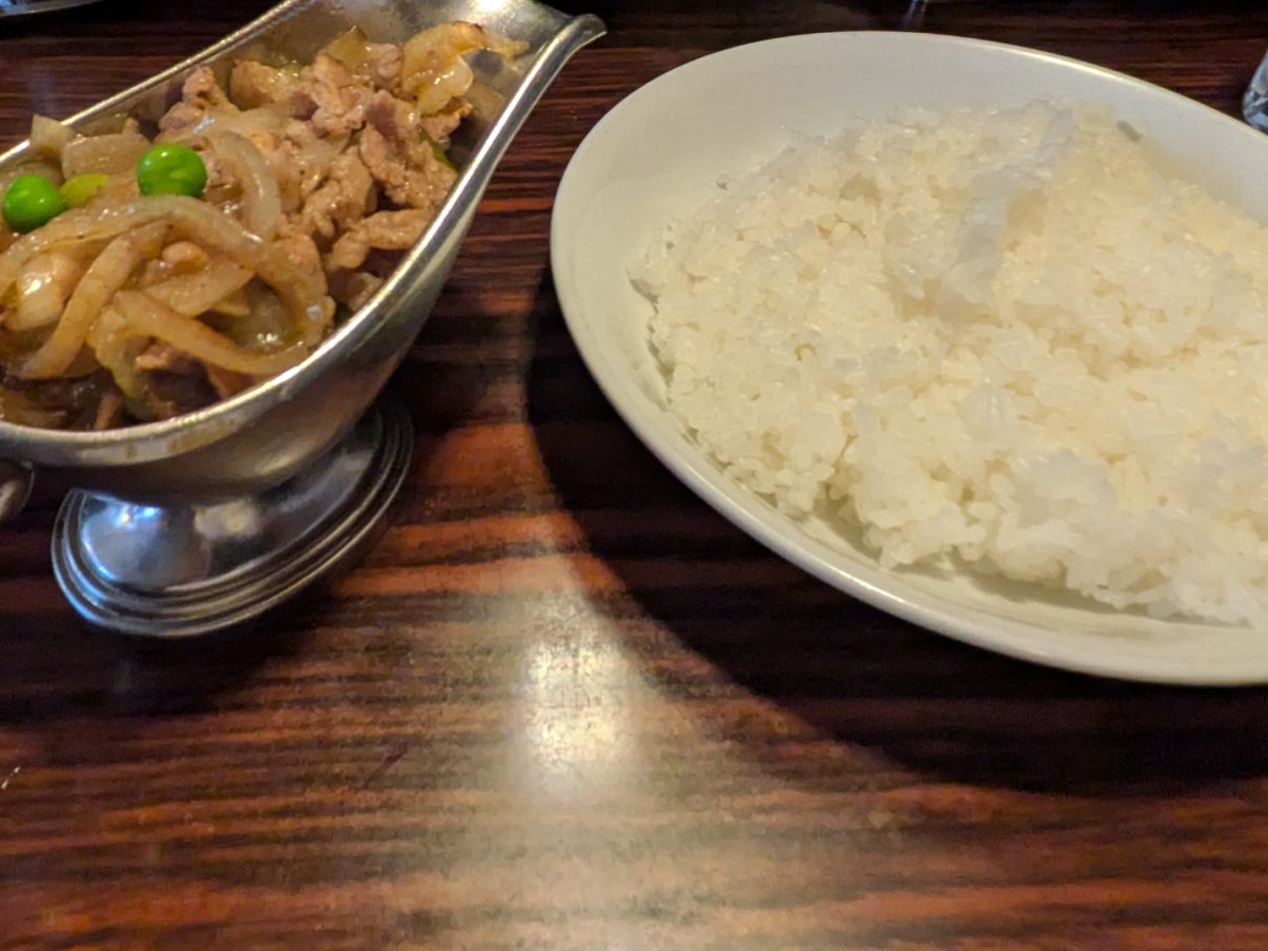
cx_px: 456
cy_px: 298
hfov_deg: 59.0
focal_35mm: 30
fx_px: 1099
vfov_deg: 45.9
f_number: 2.2
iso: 569
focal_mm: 1.83
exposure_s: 1/25
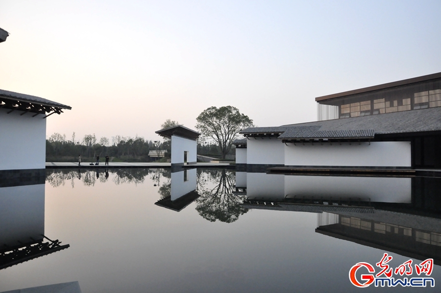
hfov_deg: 67.4
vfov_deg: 47.8
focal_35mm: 27
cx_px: 220
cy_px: 146
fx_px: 330
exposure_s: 1/1250
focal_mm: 18
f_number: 5
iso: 2500
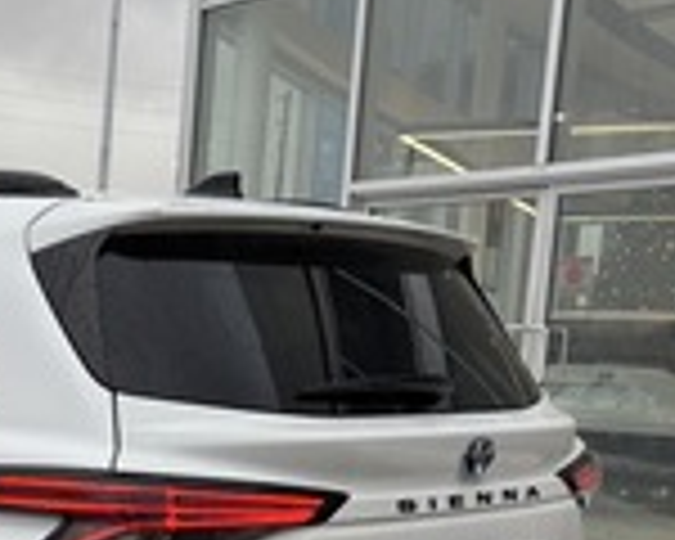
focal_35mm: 71
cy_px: 520
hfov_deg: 25.0
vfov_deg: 20.9
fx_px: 1418
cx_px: -58
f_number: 1.6
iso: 50
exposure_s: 1/359
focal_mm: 5.96
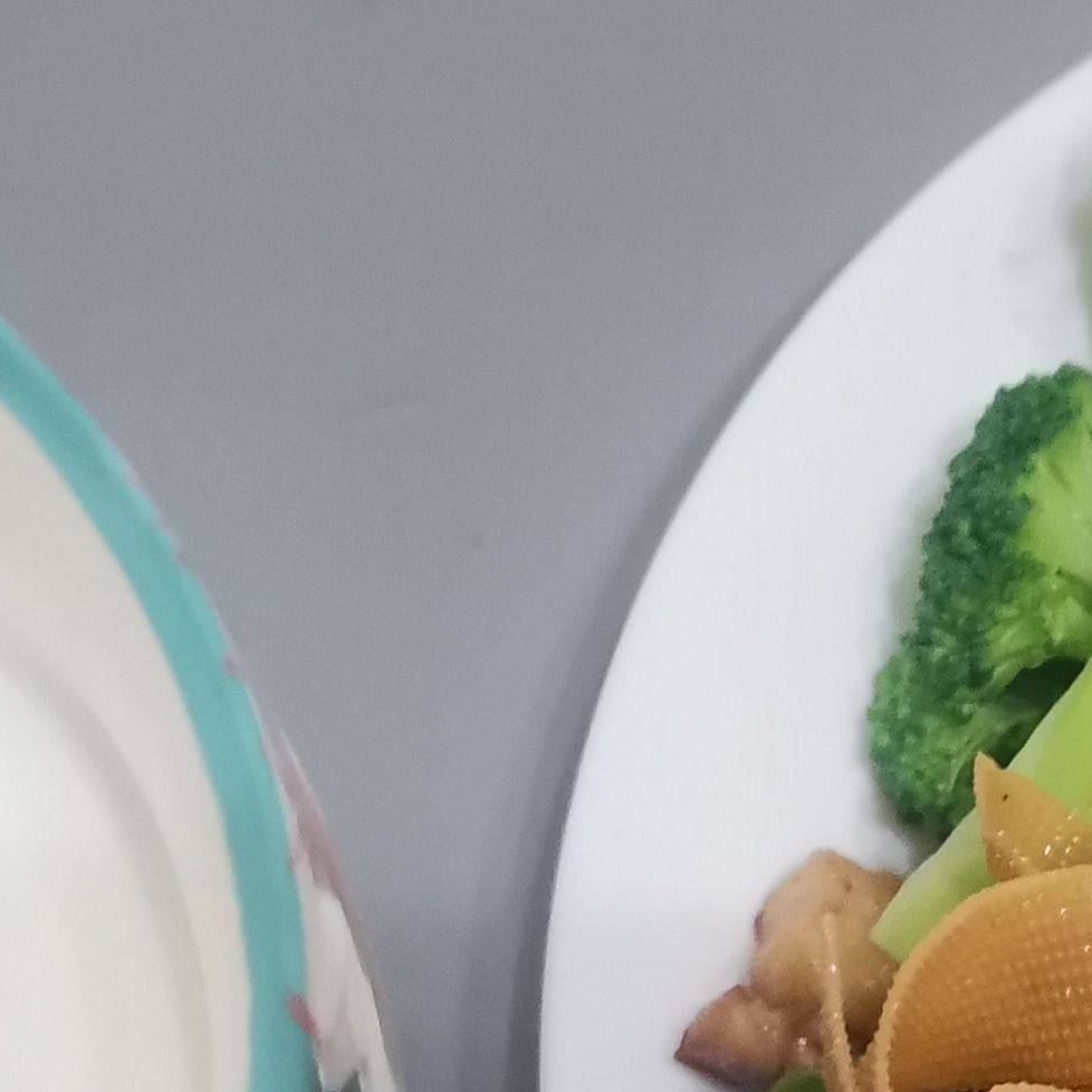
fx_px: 3355
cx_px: 1278
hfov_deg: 17.7
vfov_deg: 18.1
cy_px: 1050
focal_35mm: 94
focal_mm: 4.75
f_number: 1.8
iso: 800
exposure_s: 1/25
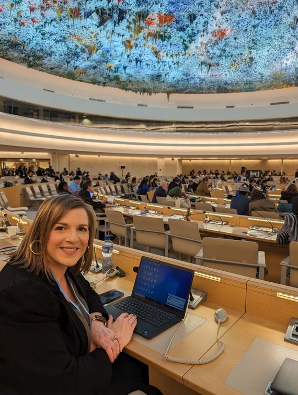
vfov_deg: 71.5
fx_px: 275
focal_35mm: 24
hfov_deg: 56.9
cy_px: 198
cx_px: 149
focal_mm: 6.9
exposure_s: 1/71.4
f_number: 1.68
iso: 31
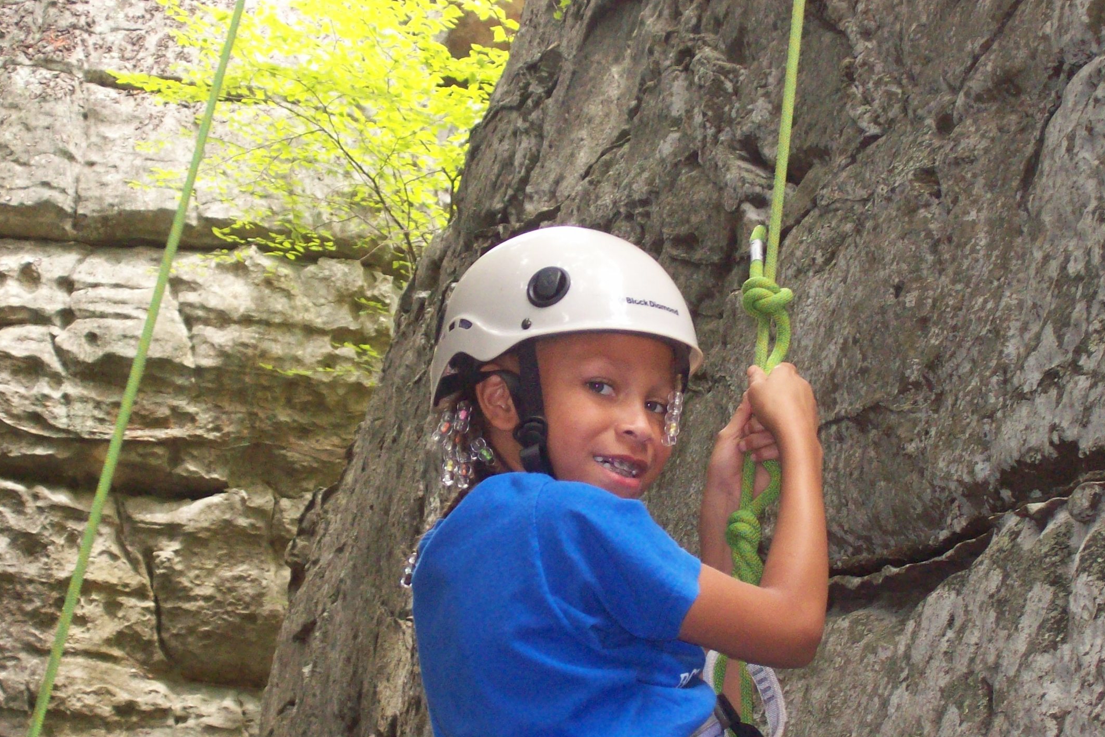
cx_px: 610
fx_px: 3284
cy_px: 481
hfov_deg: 19.1
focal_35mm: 107
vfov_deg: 12.8
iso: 200
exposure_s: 1/112
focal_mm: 14.3
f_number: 4.3
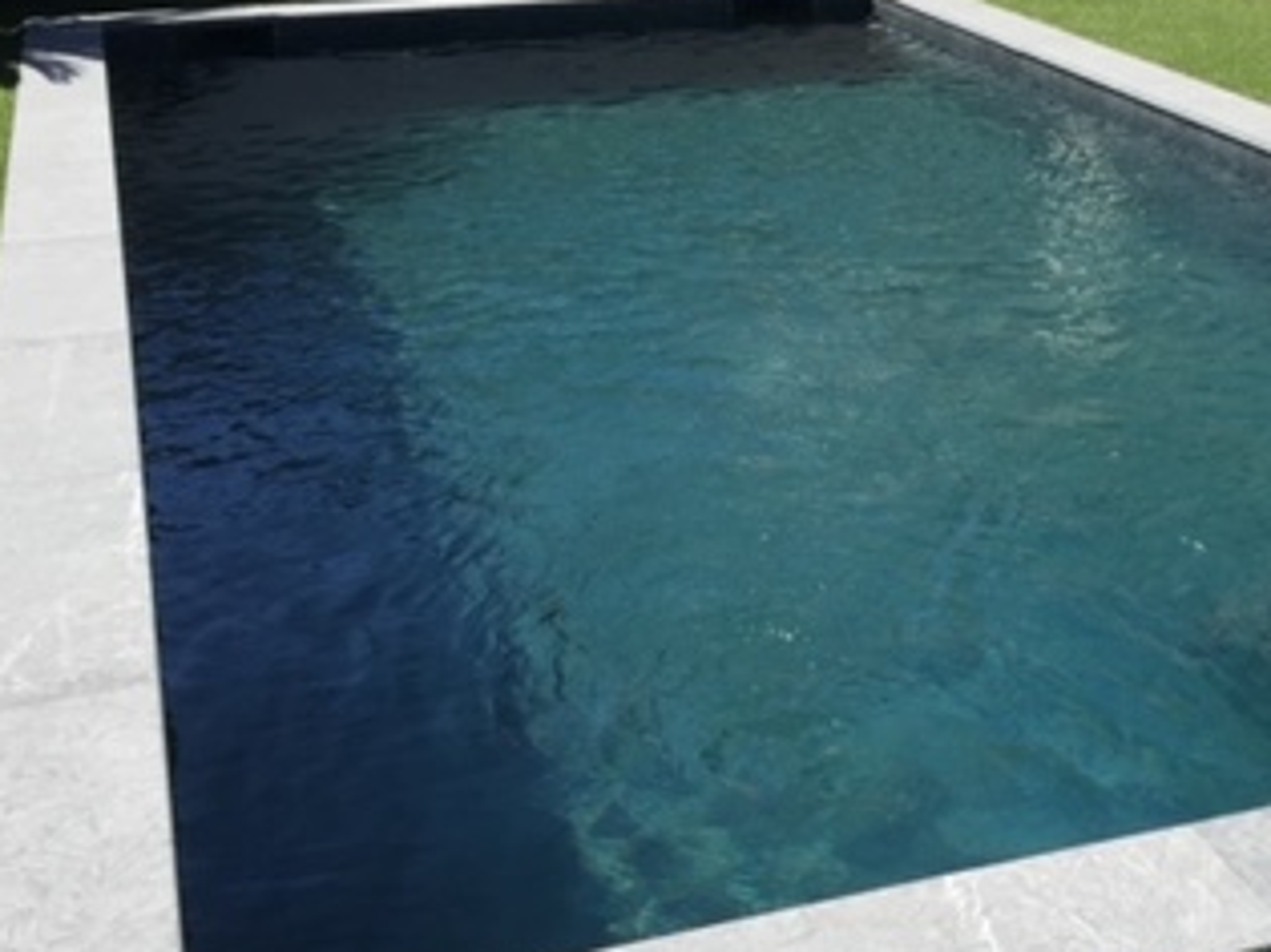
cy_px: 294
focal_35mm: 59
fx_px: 2165
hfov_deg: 31.8
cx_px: 1017
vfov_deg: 24.6
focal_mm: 4.15
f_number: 2.2
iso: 32
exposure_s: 1/2198
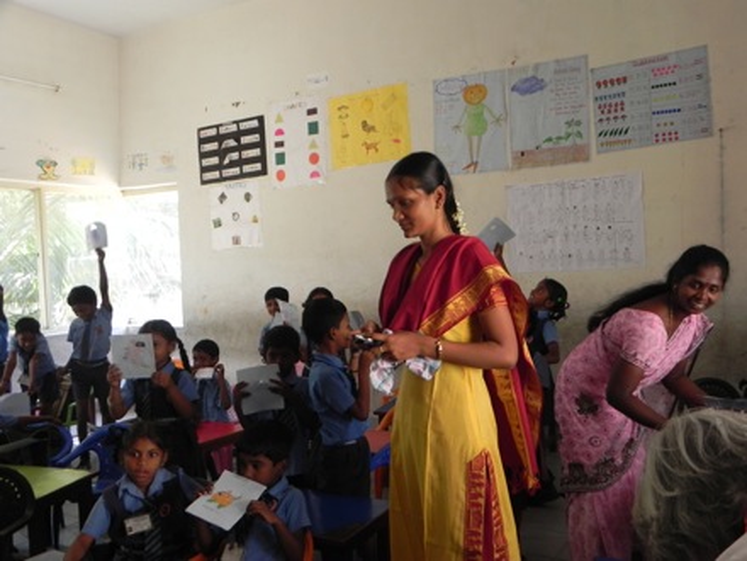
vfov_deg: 42.9
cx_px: 374
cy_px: 280
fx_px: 712
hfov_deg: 55.4
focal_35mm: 33
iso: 160
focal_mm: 5.9
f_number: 2.8
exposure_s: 1/49
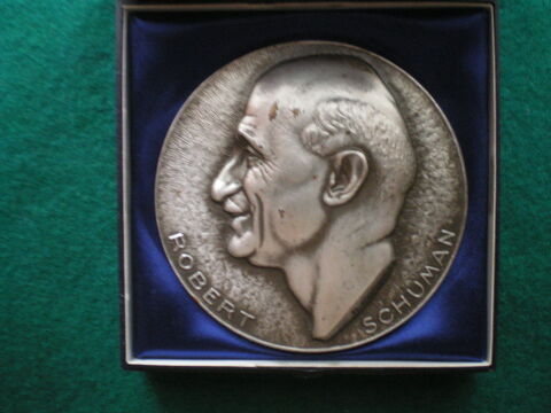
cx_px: 276
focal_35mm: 38
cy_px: 206
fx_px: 605
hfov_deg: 49.0
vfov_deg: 37.7
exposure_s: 1/10
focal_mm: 6.3
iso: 400
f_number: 3.1
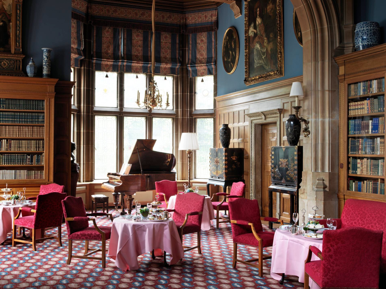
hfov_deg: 43.9
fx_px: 479
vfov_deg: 33.6
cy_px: 144
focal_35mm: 43
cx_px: 193
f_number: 22
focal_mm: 55
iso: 100
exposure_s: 6
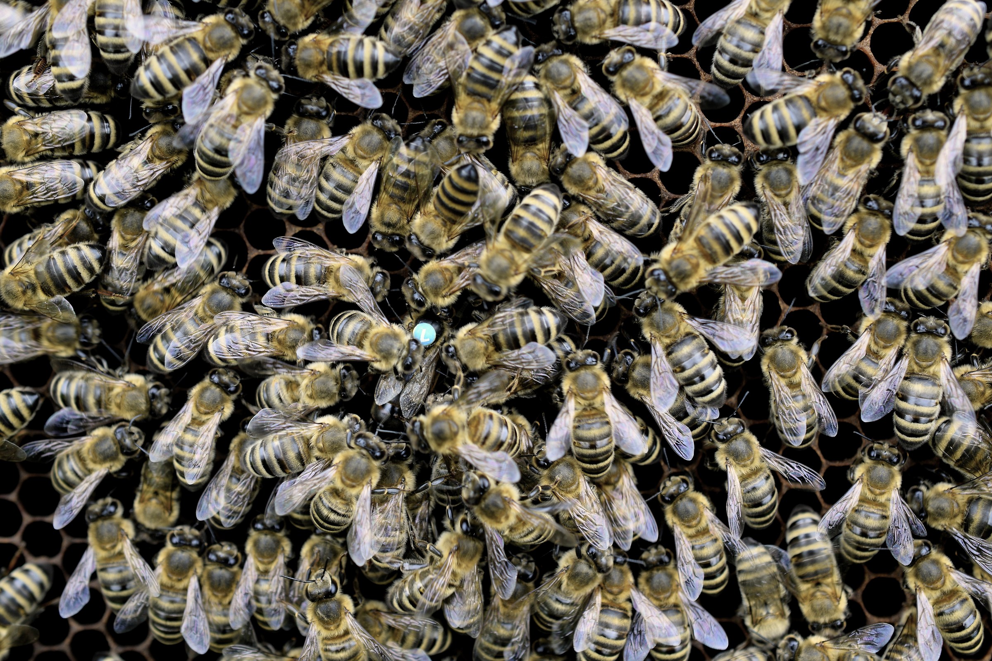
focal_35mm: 60
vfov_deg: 22.6
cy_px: 330
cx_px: 496
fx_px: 1653
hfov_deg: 33.4
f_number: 5.6
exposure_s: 1/100
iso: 200
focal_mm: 40
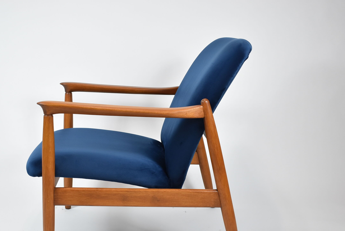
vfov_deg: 25.0
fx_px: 518
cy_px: 156
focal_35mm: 54
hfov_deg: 36.7
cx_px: 136
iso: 800
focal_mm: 26
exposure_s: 1/125
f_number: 4.5
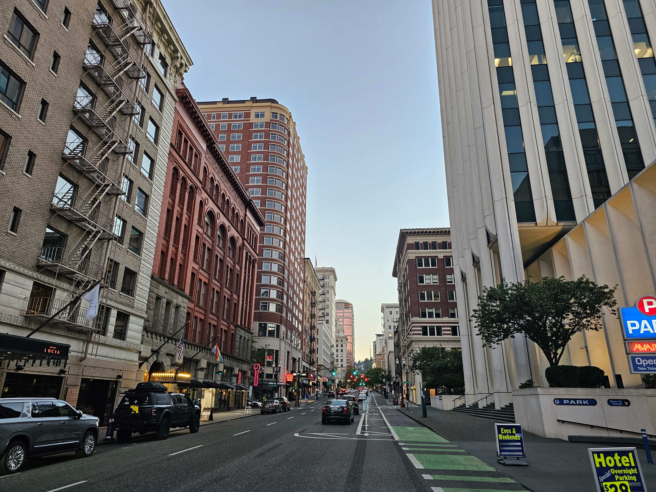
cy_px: 246
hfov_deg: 73.9
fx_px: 436
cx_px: 328
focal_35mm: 23
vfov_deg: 58.9
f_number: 1.7
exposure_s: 1/170
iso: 250
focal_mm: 6.3
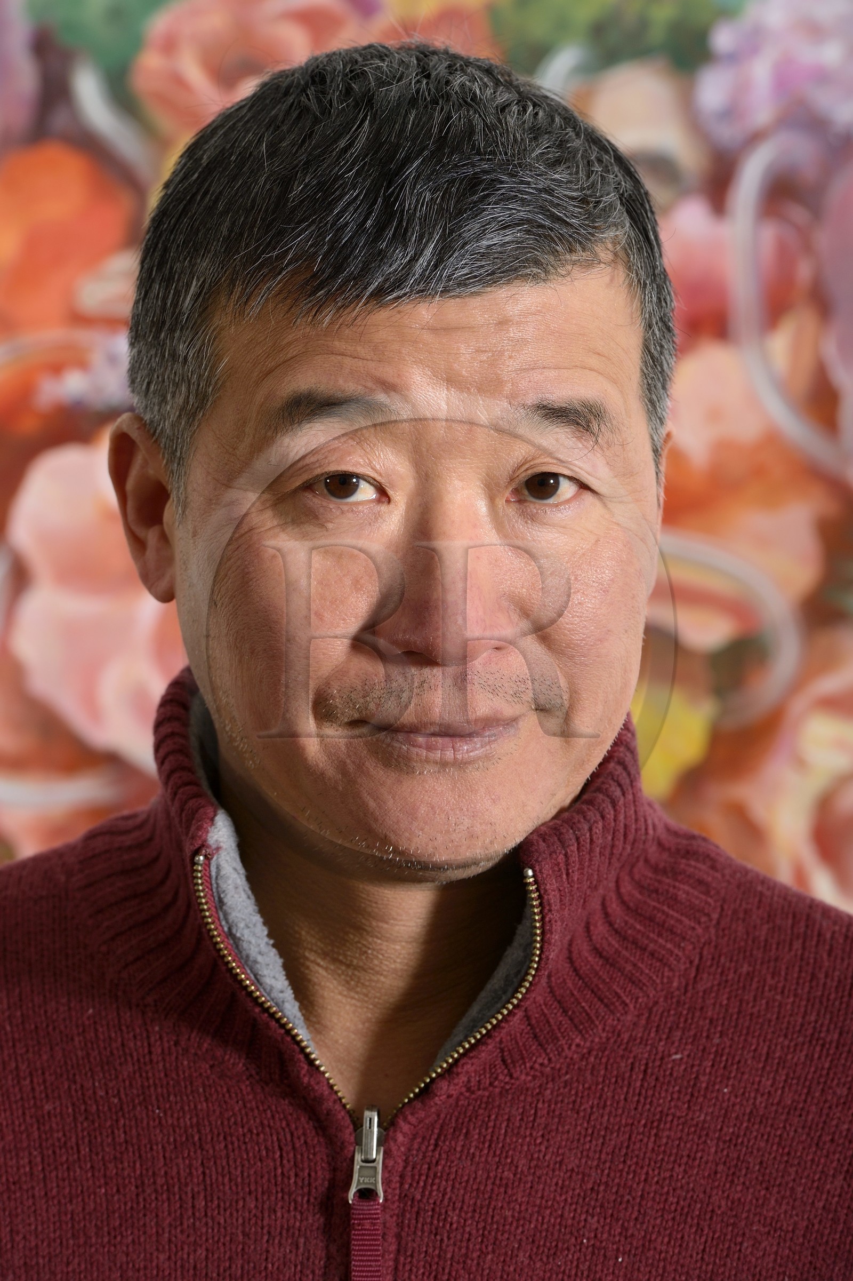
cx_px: 426
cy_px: 640
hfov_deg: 7.0
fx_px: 6932
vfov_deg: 10.5
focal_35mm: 195
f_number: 9
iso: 100
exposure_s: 1/250
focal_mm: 195
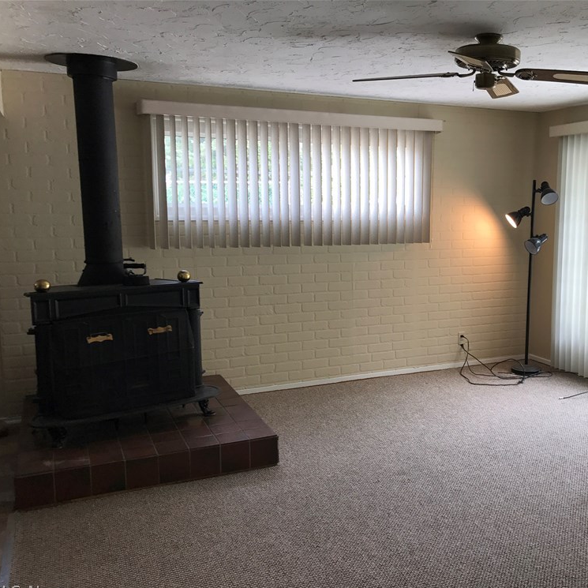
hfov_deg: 47.7
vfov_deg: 48.4
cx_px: 387
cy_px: 302
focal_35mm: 34
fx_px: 653
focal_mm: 3.99
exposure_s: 1/60
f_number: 1.8
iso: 25
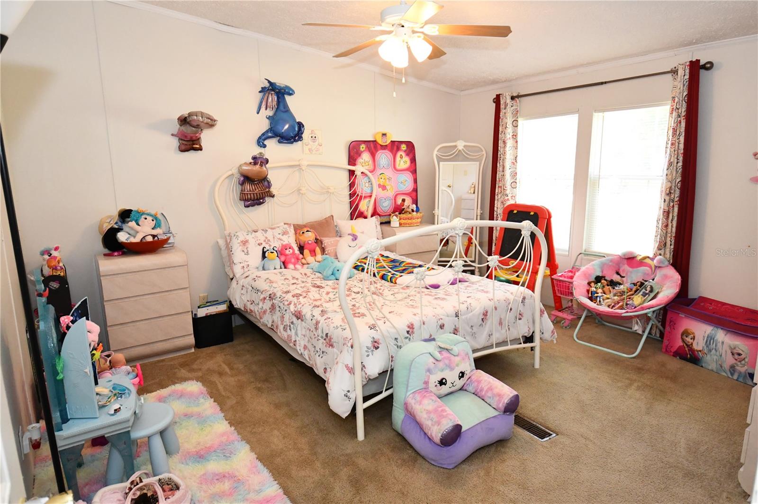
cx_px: 379
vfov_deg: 59.4
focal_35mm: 21
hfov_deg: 81.3
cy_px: 252
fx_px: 442
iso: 2800
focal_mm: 14
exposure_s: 1/250
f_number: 4
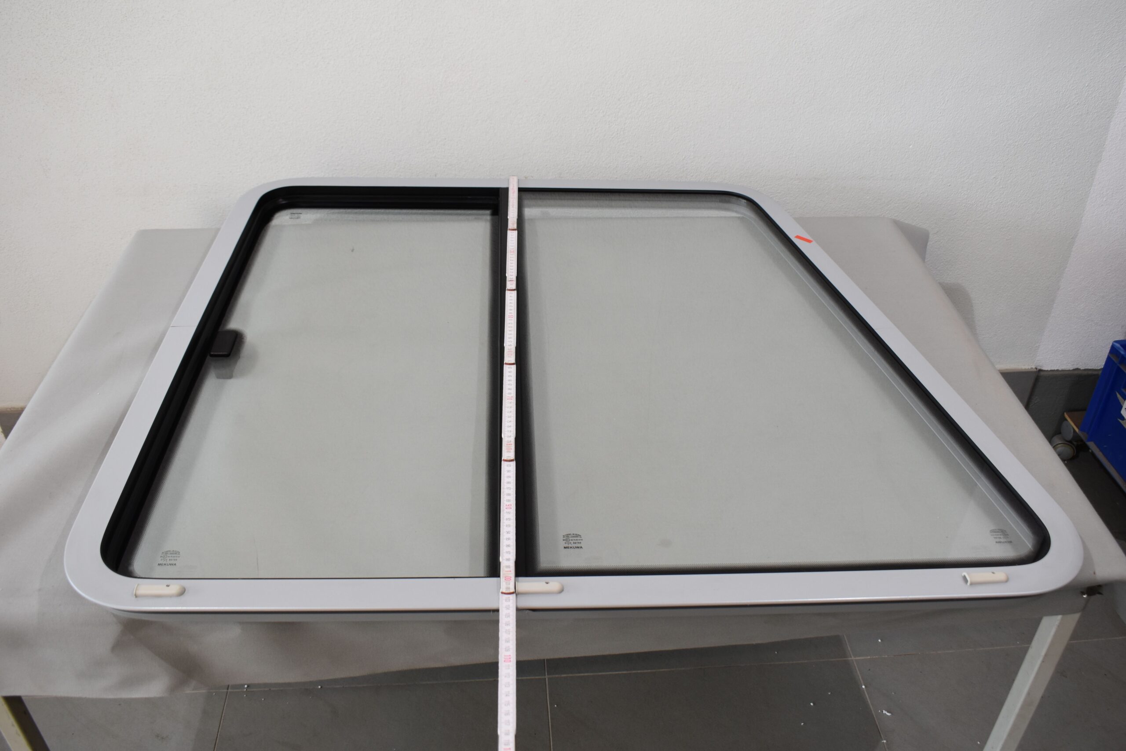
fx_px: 985
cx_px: 563
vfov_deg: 41.7
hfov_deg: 59.5
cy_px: 376
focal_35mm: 32
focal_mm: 21
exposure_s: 1/125
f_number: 5.6
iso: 400
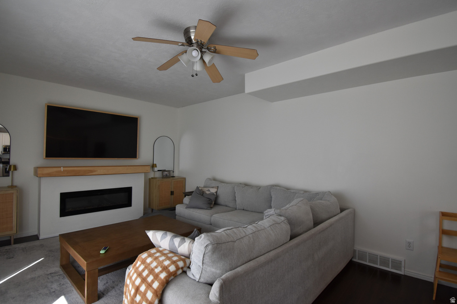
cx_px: 228
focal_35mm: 16
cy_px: 152
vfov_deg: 73.7
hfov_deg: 96.8
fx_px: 203
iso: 400
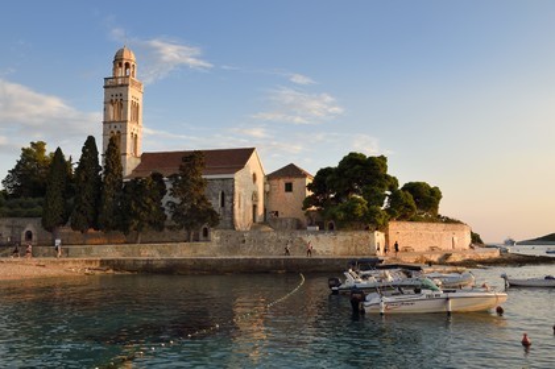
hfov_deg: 55.8
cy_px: 184
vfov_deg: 38.8
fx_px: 524
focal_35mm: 34
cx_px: 278
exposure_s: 1/125
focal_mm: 34
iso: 200
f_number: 10
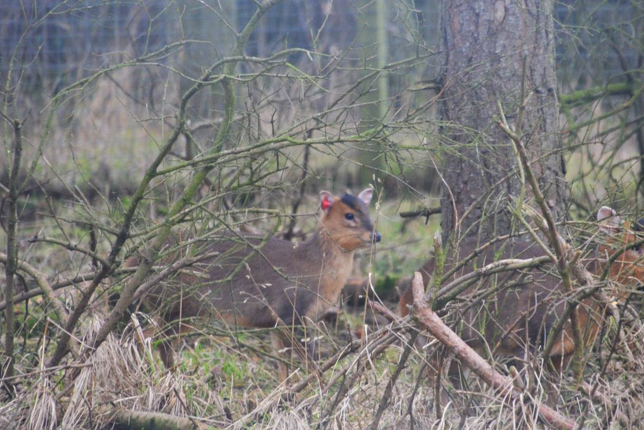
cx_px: 351
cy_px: 170
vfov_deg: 2.6
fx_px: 9483
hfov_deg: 3.9
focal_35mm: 530
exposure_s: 1/160
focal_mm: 270
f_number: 6.3
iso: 2500
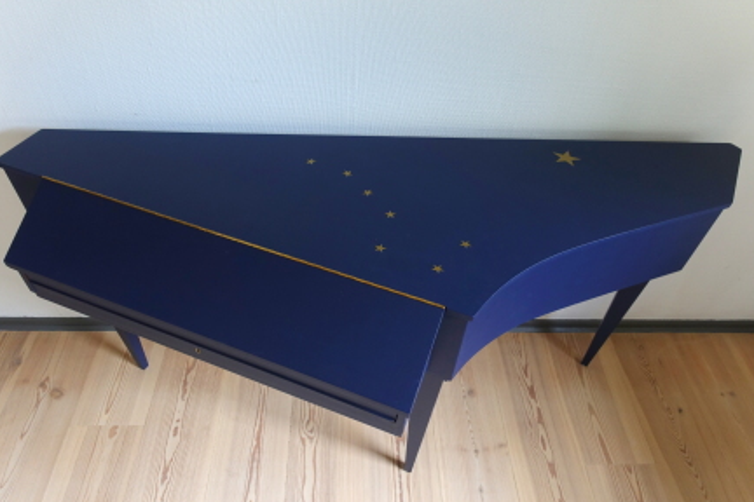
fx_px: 524
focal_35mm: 25
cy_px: 251
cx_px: 370
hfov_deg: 71.5
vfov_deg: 51.3
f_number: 2
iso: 250
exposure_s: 1/25
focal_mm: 8.8
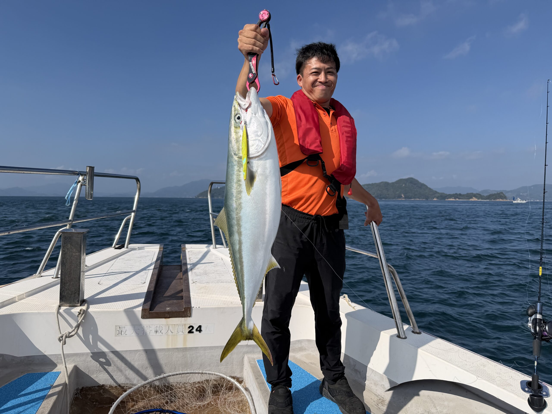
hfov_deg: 71.6
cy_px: 207
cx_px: 276
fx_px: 383
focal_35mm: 24
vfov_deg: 56.8
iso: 80
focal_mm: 6.76
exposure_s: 1/8130
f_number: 1.78
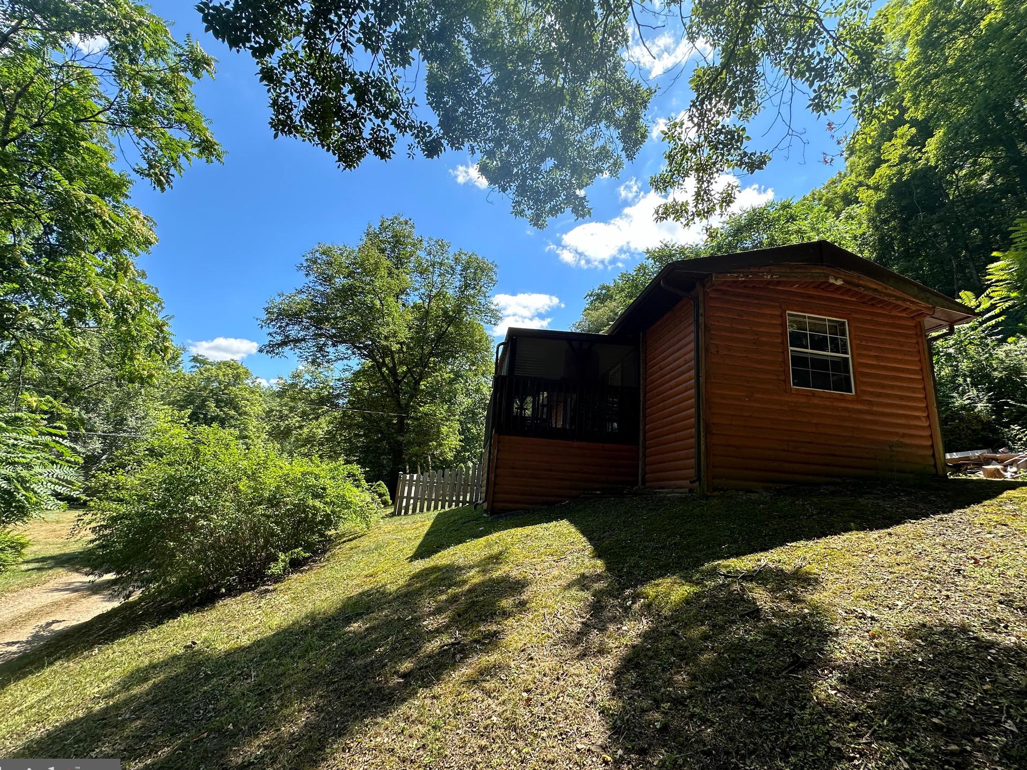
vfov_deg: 81.8
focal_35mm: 15
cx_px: 536
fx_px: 445
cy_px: 390
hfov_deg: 98.1
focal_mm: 2.22
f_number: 2.2
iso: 40
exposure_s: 1/520
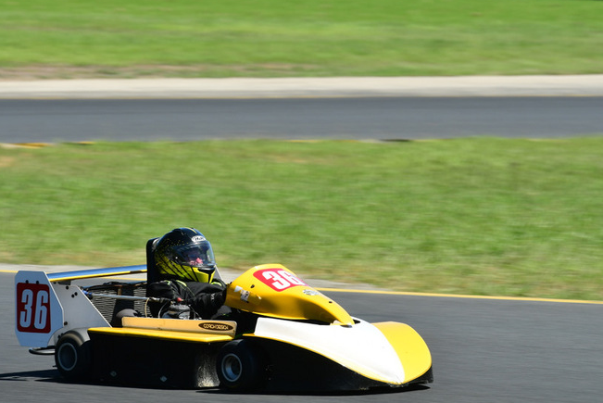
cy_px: 220
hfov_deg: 5.9
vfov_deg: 3.9
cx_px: 270
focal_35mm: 350
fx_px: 5866
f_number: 11
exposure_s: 1/250
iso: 250
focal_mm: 190
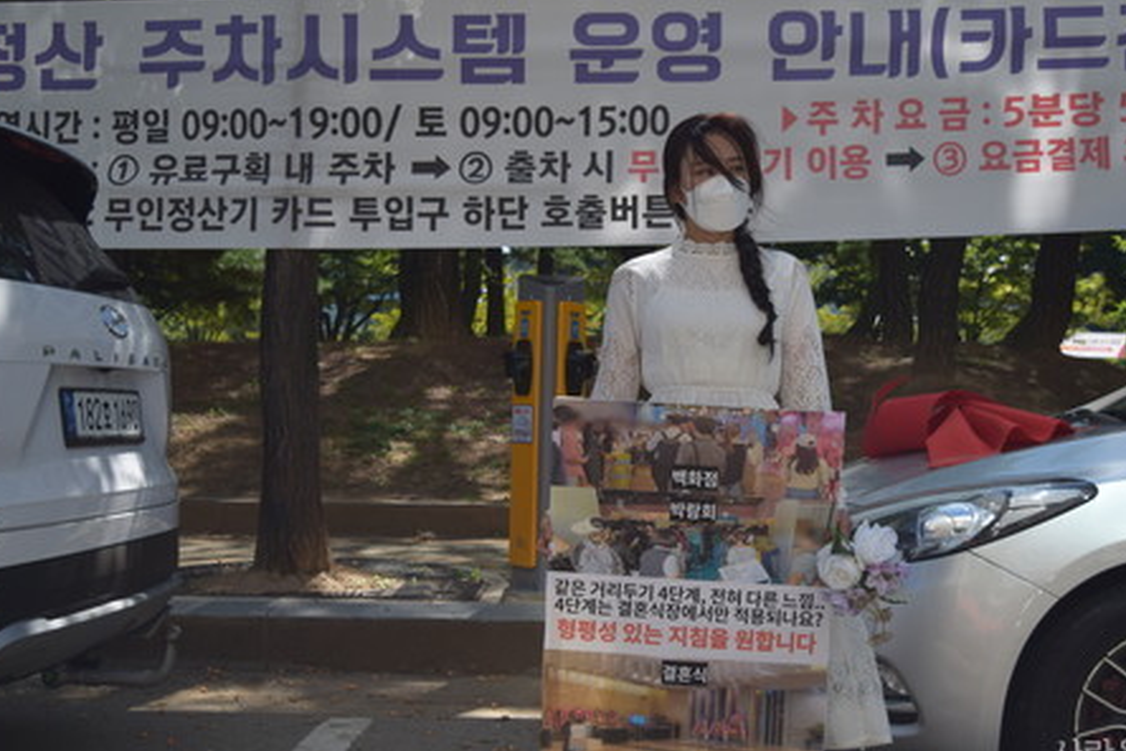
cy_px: 426
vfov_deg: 26.6
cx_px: 685
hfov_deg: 38.9
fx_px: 1585
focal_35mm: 51
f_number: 4
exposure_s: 1/1500
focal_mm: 25
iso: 200
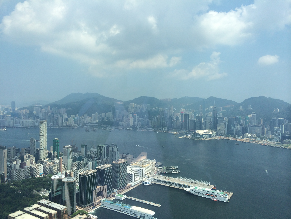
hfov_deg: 60.0
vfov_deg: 46.8
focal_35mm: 30
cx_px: 146
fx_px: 252
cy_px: 110
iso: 32
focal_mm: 4.12
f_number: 2.2
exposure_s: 1/1109
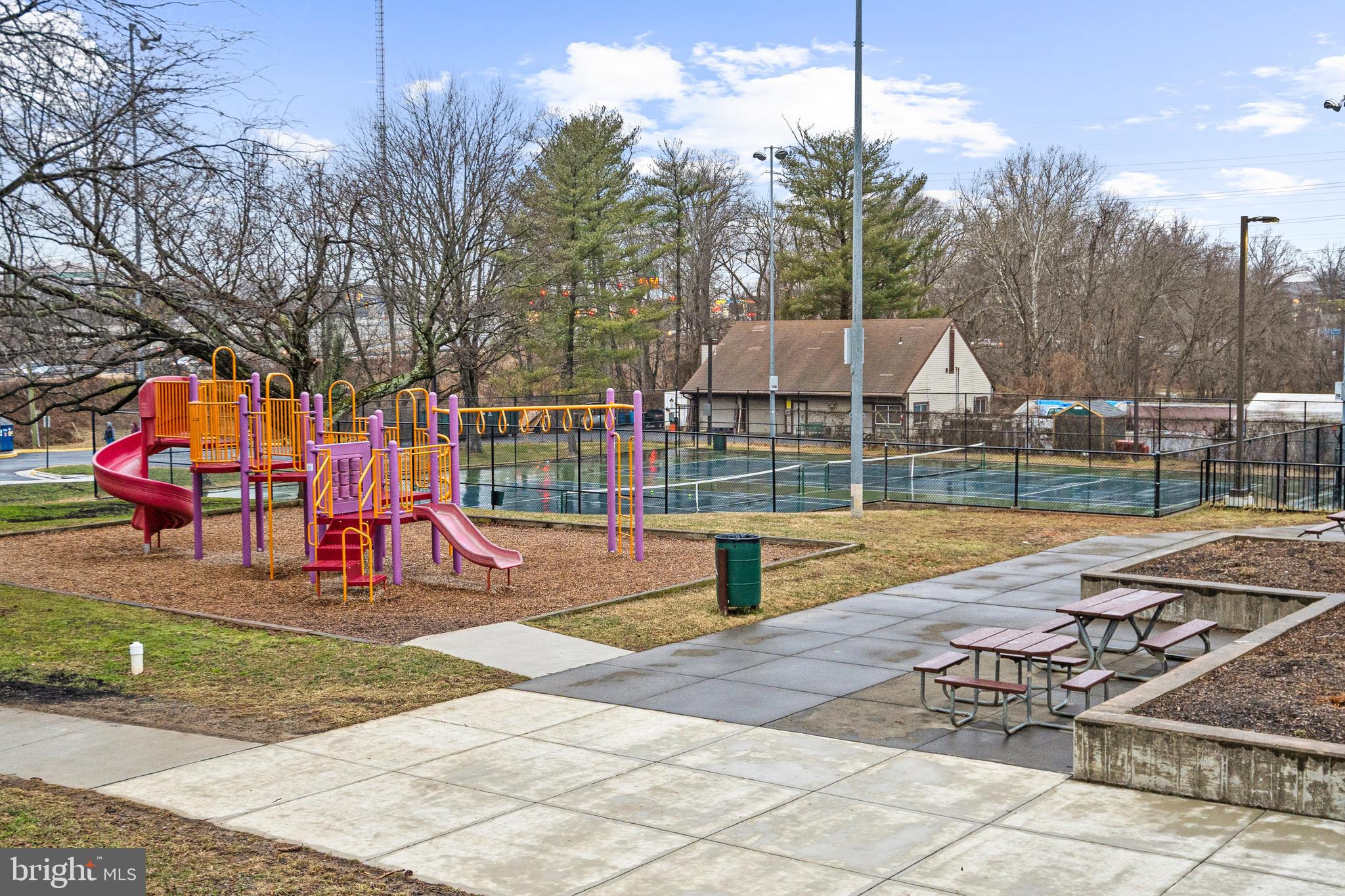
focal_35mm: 42
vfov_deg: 31.9
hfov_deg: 46.4
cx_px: 672
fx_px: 1569
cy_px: 448
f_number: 4
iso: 1000
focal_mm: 28
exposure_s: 1/60
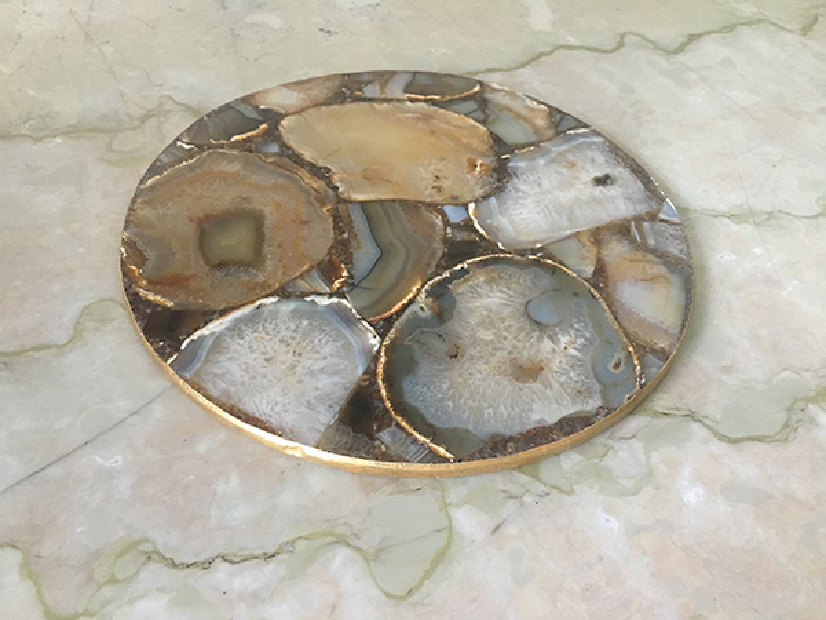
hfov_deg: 61.7
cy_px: 310
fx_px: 692
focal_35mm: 29
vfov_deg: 48.2
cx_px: 413
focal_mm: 4.15
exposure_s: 1/25
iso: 200
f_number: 2.2
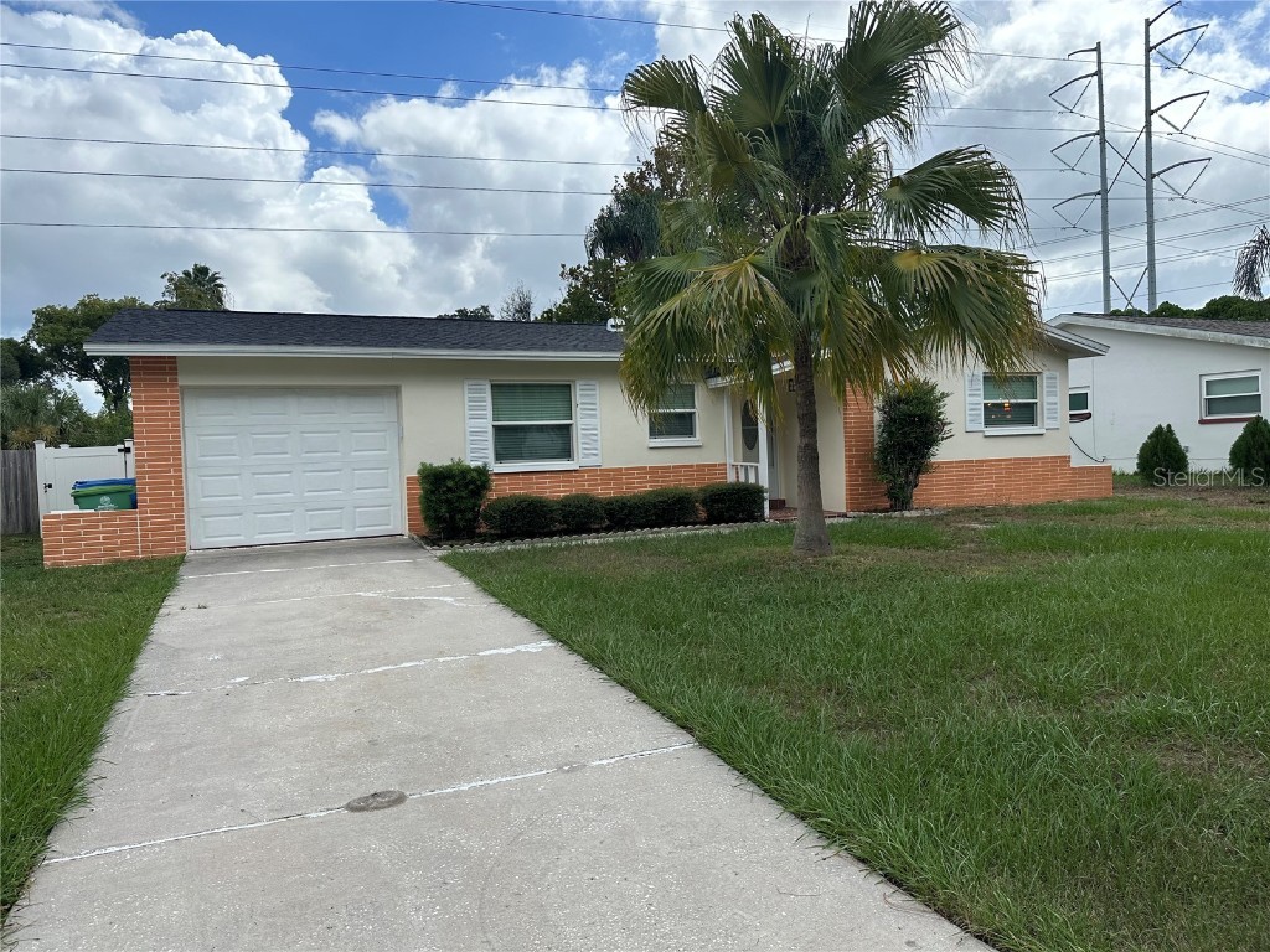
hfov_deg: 71.6
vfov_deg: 56.8
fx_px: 881
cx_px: 635
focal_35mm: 24
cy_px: 476
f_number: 1.78
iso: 80
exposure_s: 1/4545
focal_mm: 6.86
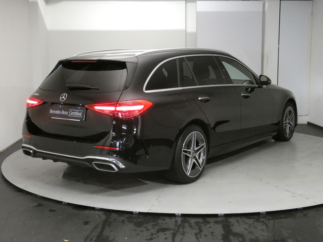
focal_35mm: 46
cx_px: 162
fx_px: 429
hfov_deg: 41.2
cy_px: 121
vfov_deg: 31.5
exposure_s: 1/80
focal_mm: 8.2
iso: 1600
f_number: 3.8
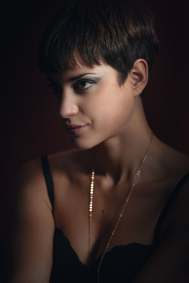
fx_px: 1574
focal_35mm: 200
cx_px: 94
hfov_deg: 6.9
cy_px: 142
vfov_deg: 10.3
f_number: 2.8
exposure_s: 1/200
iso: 1000
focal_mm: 200
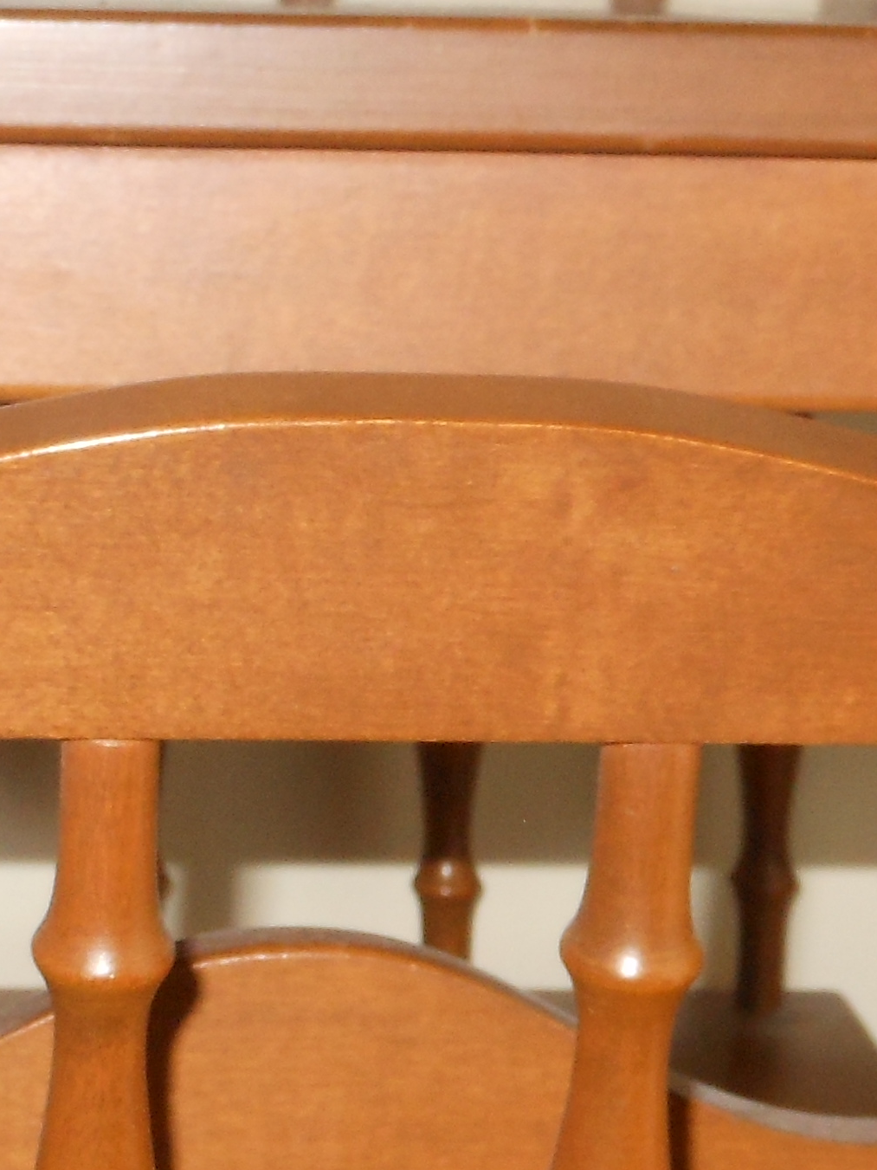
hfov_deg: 11.1
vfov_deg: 14.7
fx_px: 4493
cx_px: 265
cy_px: 1025
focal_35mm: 133
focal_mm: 6.9
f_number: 4.3
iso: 200
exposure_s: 1/30
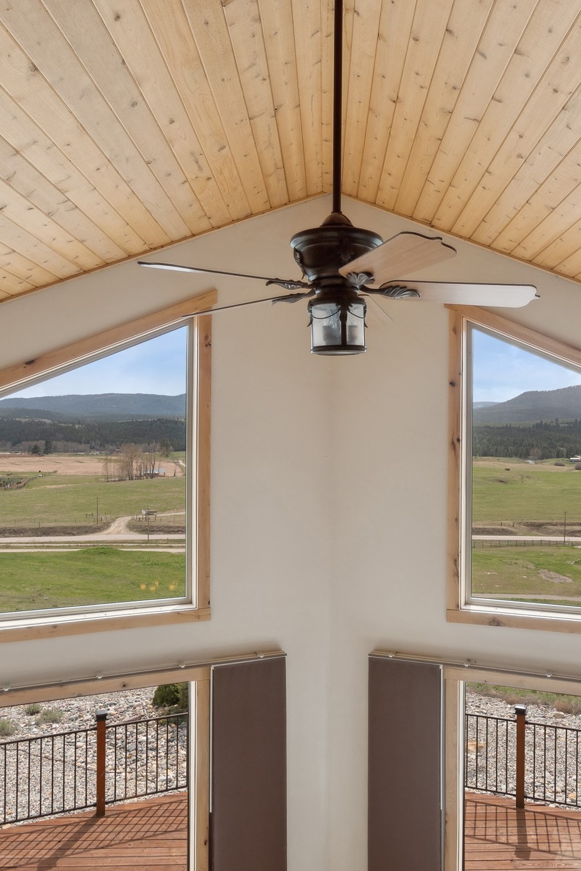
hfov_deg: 46.2
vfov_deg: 65.5
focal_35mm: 28
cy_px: 430
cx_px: 344
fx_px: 678
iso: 200
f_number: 6.3
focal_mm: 12
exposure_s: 1/320
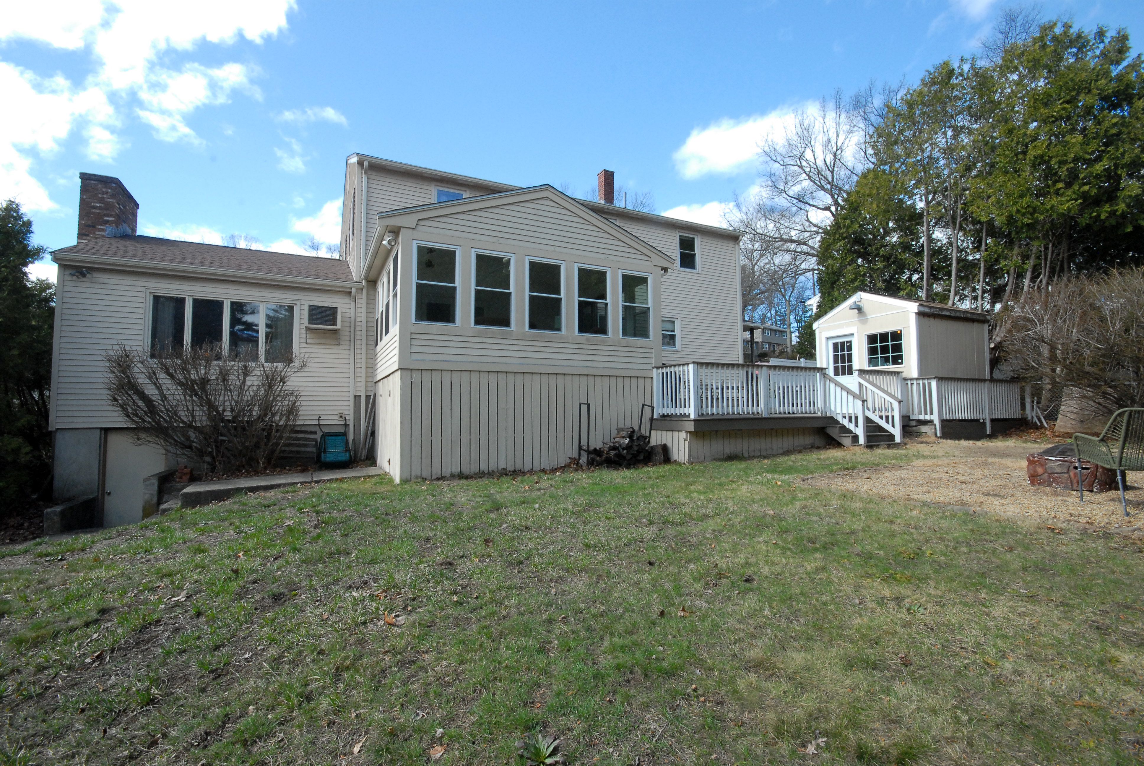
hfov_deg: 100.3
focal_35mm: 15
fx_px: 477
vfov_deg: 77.5
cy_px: 383
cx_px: 572
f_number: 14
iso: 640
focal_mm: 10
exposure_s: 1/100
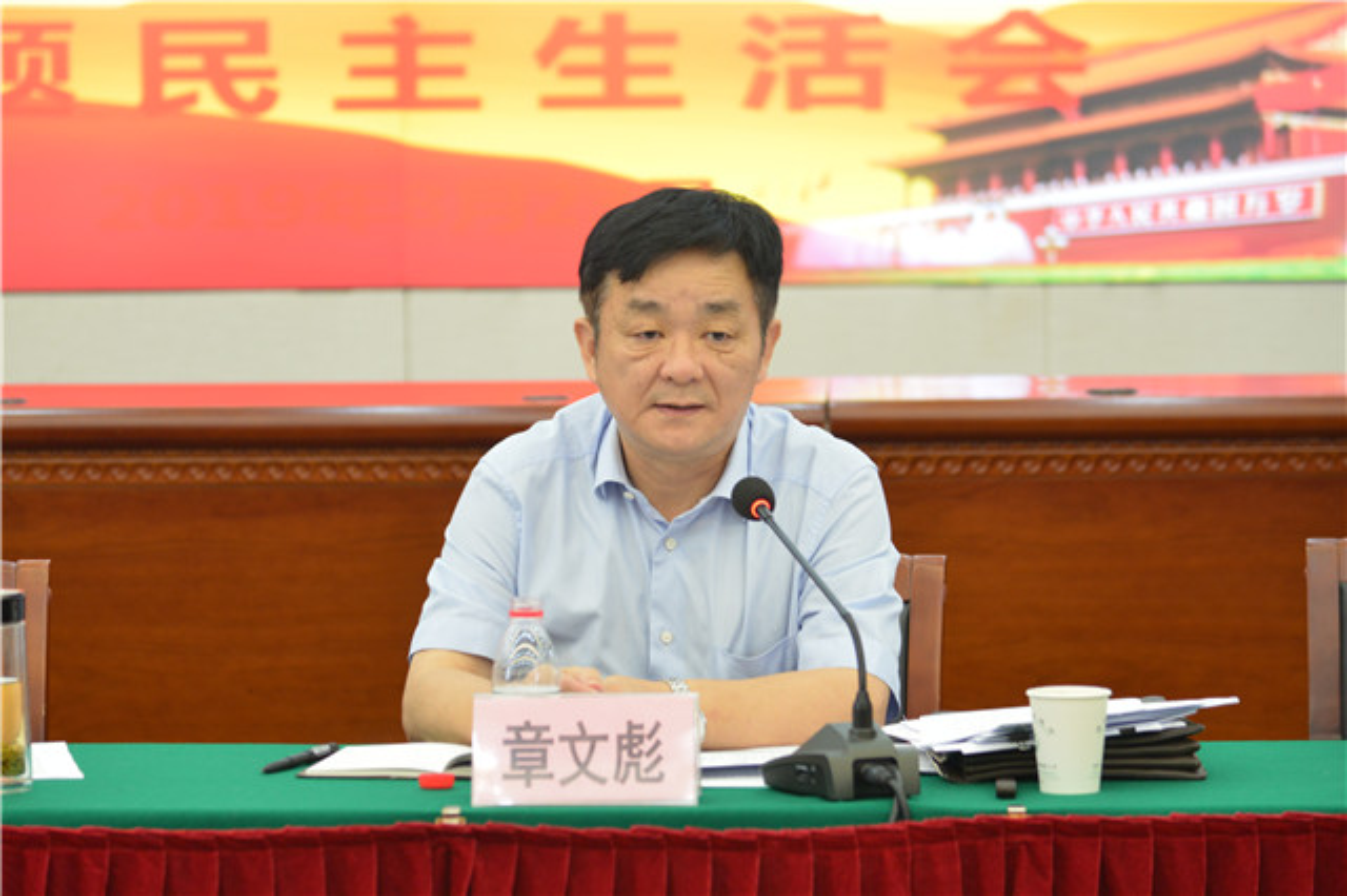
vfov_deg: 11.4
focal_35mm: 120
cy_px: 448
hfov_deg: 17.1
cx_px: 674
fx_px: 4487
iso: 1600
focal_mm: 120
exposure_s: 1/90
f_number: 4
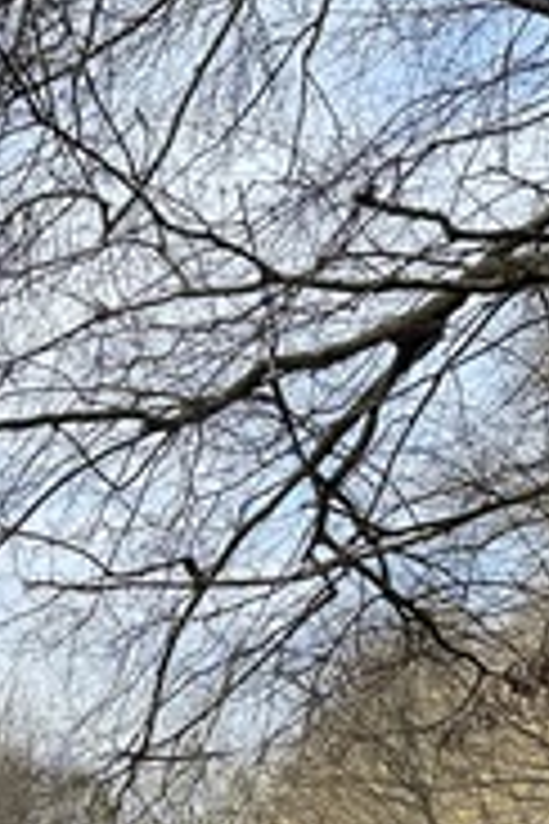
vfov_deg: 22.8
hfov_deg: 16.1
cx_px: -63
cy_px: 986
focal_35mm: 82
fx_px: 1876
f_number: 1.78
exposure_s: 1/594
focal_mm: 6.86
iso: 80
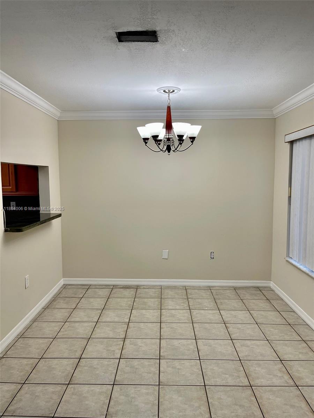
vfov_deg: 67.3
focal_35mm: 26
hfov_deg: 53.1
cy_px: 209
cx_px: 157
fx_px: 314
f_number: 1.6
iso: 50
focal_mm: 5.1
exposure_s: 1/120
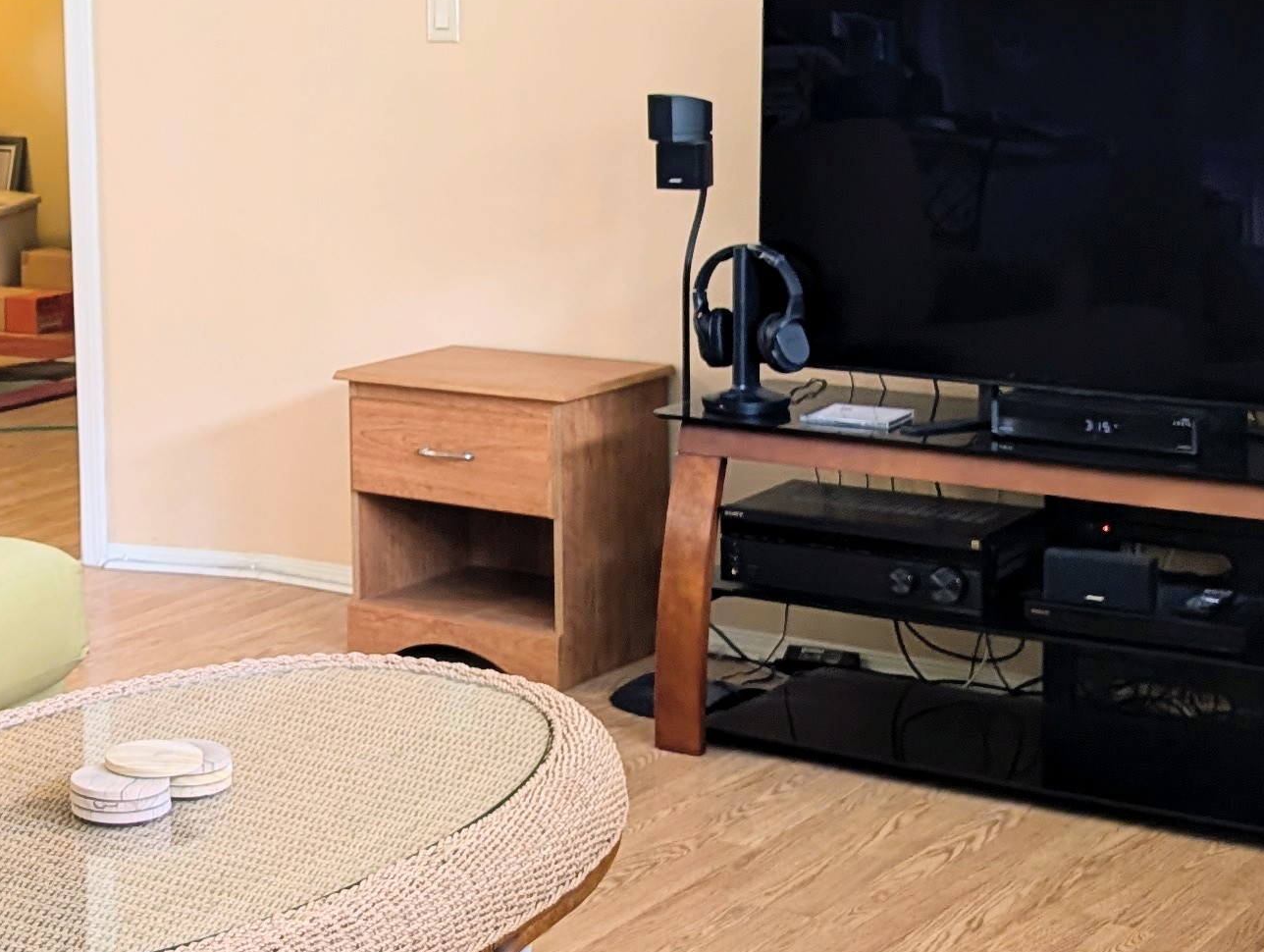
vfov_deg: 19.3
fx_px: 2779
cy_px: 197
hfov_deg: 24.7
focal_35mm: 76
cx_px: 65
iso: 39
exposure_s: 1/60
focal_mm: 6.9
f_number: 1.68
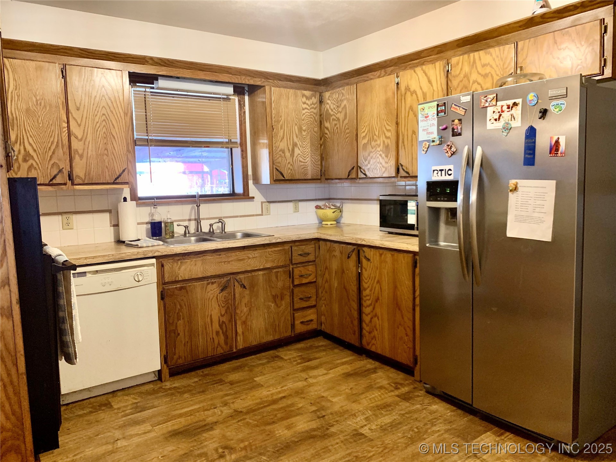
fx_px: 463
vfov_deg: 53.1
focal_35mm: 26
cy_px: 231
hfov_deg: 67.3
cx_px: 308
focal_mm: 4.25
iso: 500
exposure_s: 1/30
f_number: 1.8
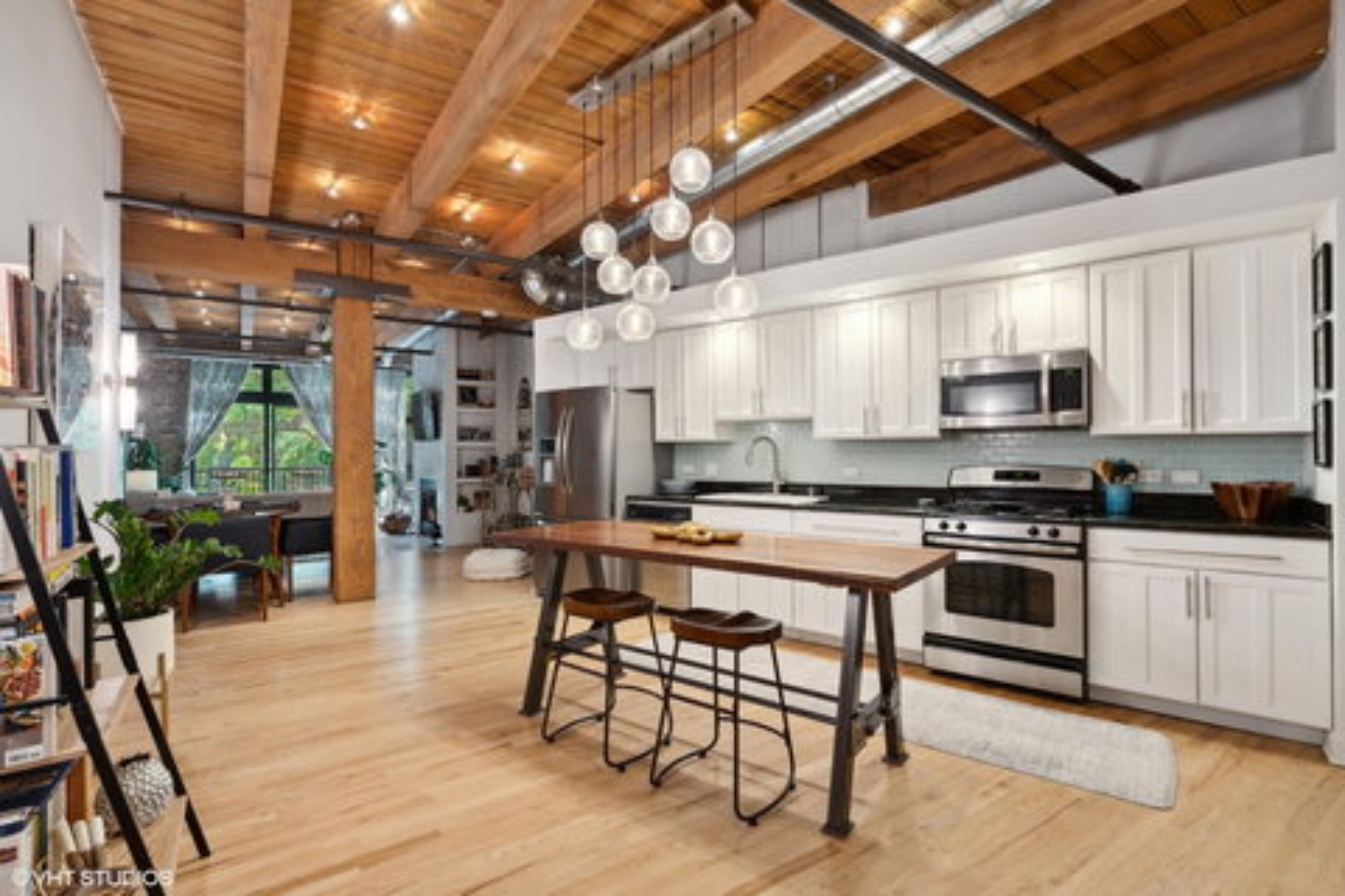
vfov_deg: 73.7
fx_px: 598
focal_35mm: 16
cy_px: 448
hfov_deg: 96.7
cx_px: 672
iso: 320
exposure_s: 1/3.33
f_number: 8
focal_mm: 16
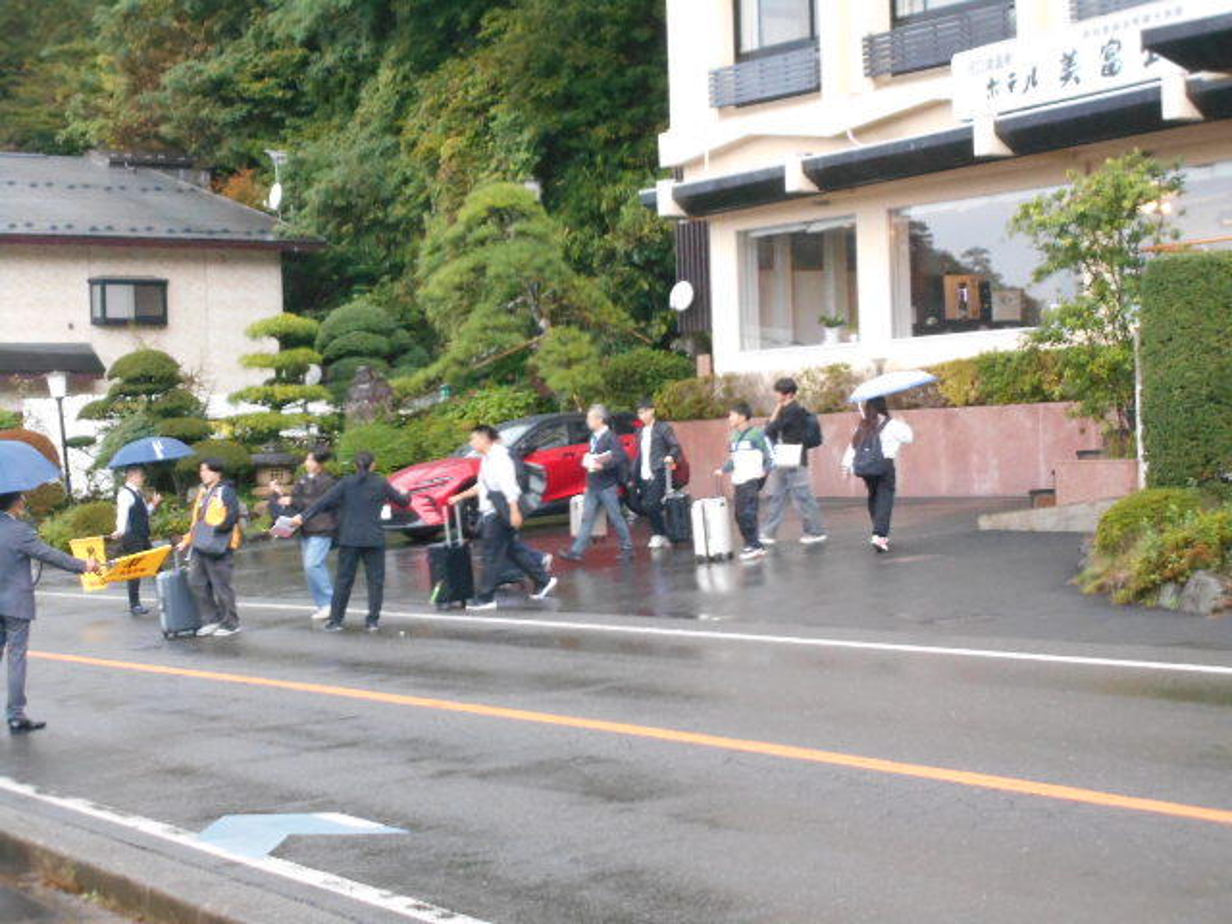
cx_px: 616
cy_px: 462
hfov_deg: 25.7
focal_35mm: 76
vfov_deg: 19.4
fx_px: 2705
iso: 800
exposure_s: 1/80
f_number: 5.8
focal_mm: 13.5
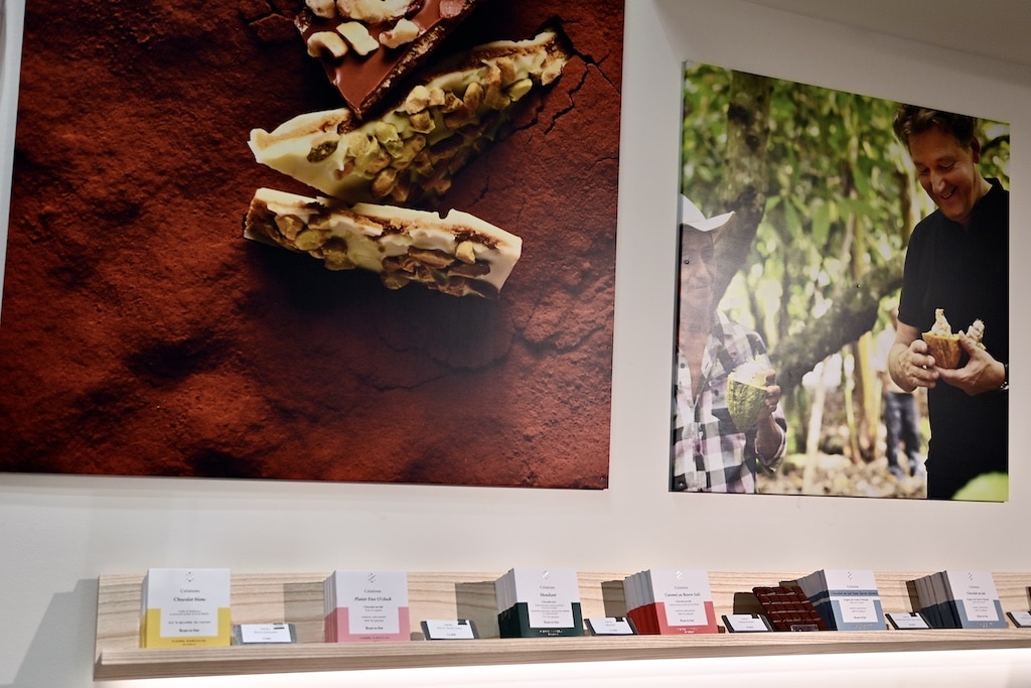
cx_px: 516
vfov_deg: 36.9
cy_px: 344
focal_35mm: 36
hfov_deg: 53.1
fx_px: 1031
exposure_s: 1/100
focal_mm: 36
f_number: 2.8
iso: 160
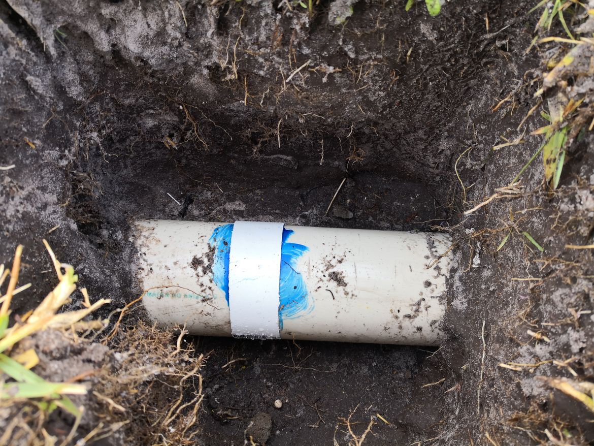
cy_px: 223
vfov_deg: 51.4
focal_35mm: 27
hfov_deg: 65.3
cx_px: 297
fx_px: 463
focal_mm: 3.95
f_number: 1.6
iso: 50
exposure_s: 1/114
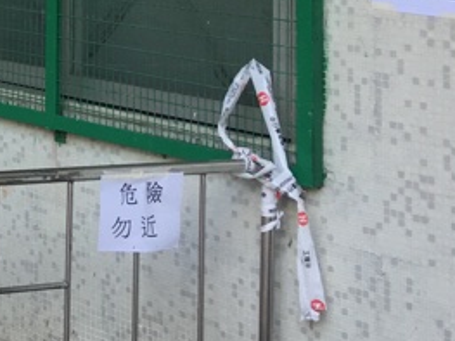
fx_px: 1485
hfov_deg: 15.3
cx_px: -329
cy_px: -206
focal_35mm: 113
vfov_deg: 12.3
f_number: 2.2
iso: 32
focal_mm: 4.15
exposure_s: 1/50
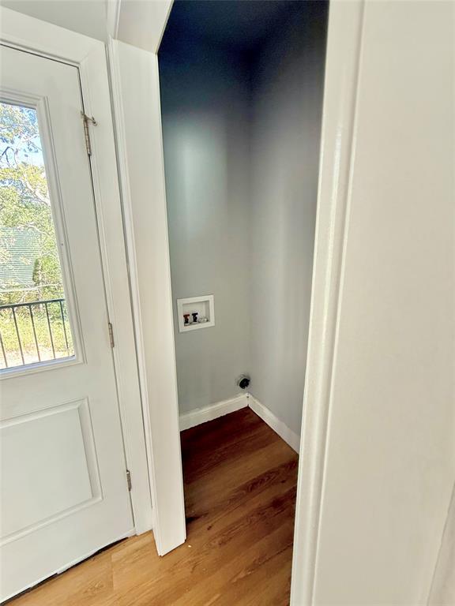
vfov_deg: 102.1
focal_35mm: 14
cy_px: 303
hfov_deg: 85.7
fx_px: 245
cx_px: 228
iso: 320
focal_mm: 2.22
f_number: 2.2
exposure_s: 1/99
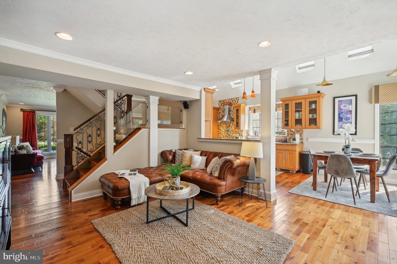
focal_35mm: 16
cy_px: 132
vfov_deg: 73.7
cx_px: 198
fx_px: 176
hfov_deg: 96.8
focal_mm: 16
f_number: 8
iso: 220
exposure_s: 1/15
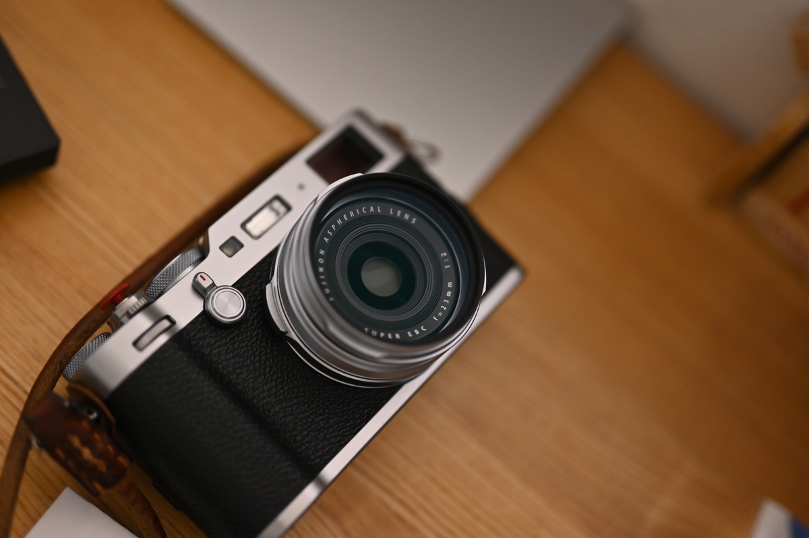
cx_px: 404
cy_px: 269
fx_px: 1123
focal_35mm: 50
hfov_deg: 39.6
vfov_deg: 26.9
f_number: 1.8
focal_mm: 50
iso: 1000
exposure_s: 1/60
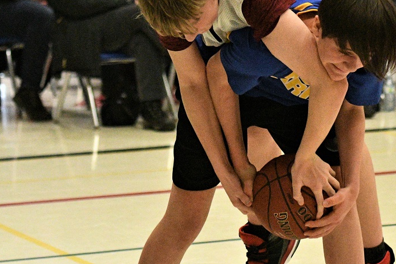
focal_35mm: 161
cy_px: 119
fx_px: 1771
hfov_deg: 12.8
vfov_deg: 8.5
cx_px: 233
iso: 10000
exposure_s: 1/1000
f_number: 2.8
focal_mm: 70
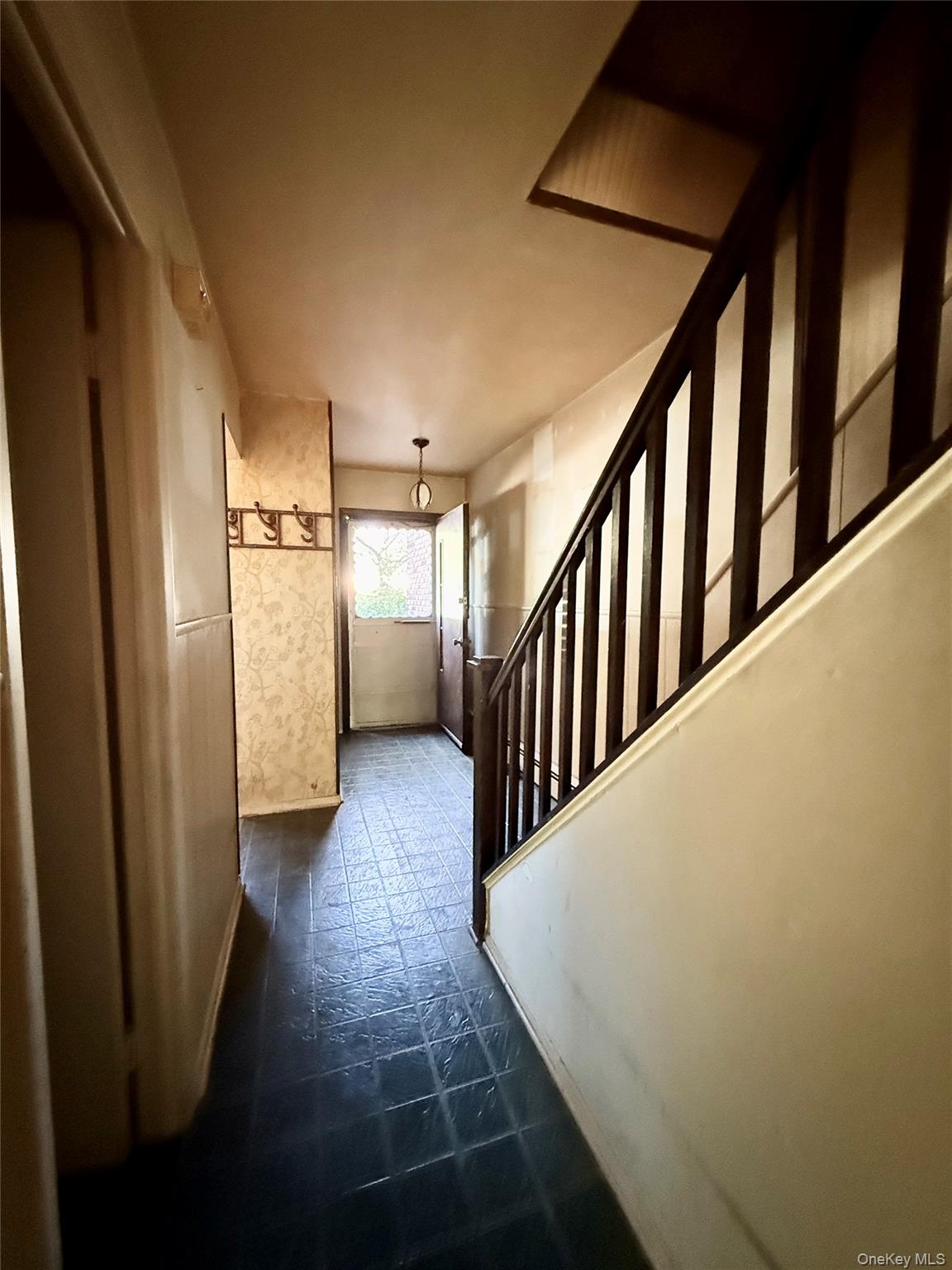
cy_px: 635
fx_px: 513
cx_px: 476
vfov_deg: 102.1
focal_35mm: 14
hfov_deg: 85.7
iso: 1250
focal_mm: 2.22
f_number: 2.2
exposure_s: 1/60
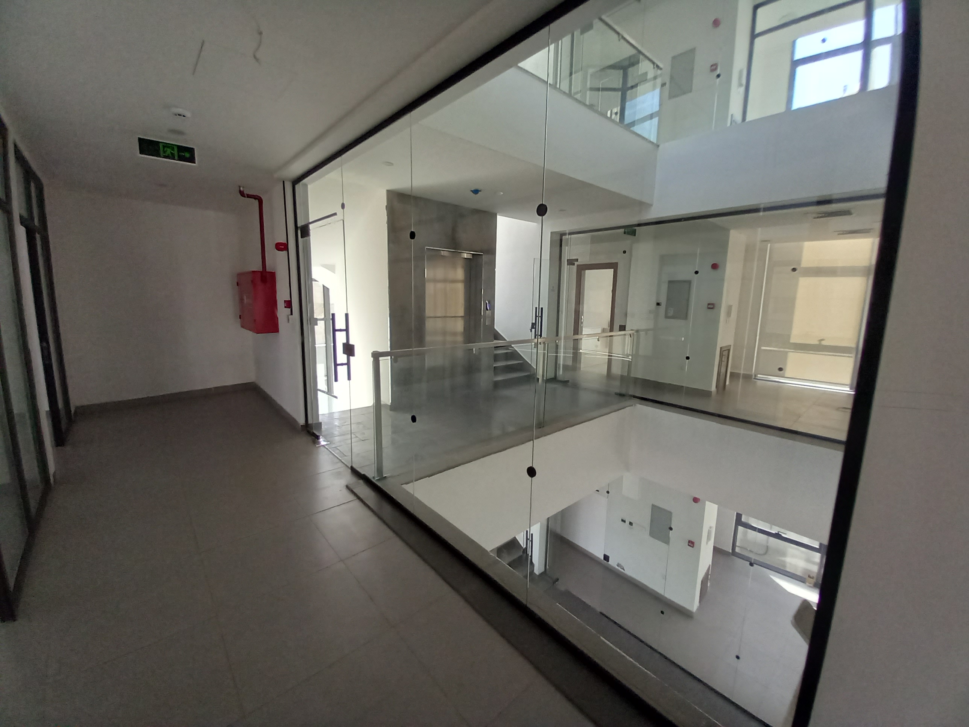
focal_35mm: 13
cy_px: 364
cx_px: 484
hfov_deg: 106.2
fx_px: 364
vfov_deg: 89.9
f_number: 2.2
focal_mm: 1.13
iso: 80
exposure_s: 1/50
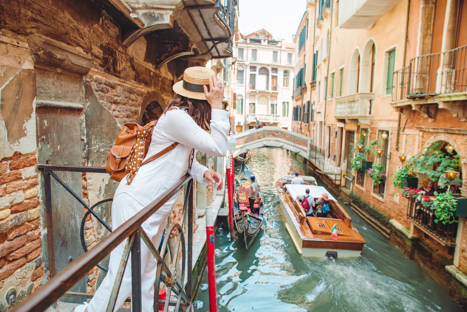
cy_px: 156
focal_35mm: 24
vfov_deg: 53.2
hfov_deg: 73.7
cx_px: 234
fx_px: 311
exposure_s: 1/500
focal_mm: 24
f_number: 5
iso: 640
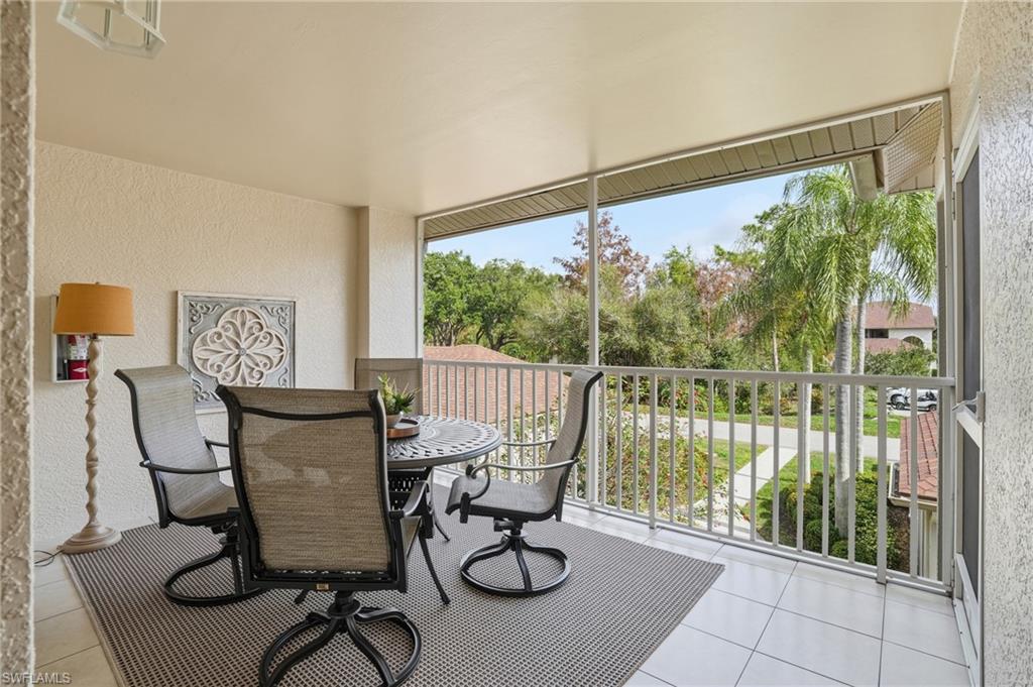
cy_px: 344
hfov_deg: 96.8
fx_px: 459
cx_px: 516
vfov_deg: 73.7
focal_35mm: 16
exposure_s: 1/640
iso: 400
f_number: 9
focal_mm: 16
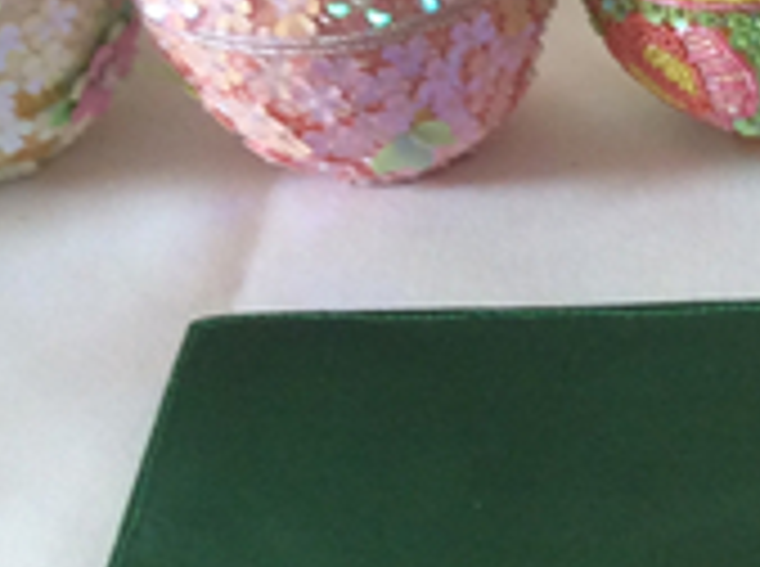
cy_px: 724
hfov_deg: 15.0
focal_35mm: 121
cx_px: 1174
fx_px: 2651
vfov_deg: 11.9
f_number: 2.4
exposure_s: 1/50
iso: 50
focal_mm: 3.3
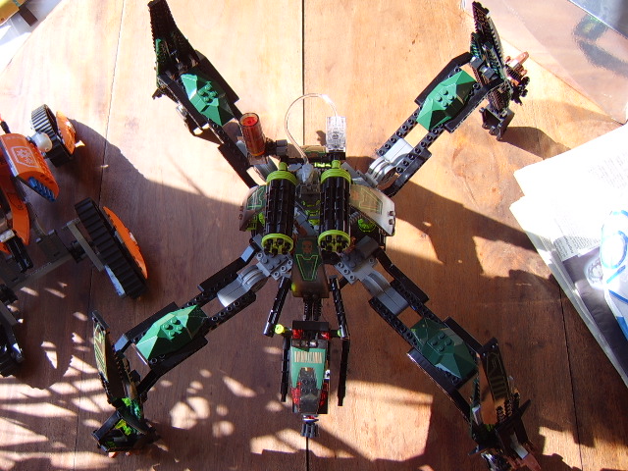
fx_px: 562
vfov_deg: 45.4
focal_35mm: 31
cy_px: 236
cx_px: 314
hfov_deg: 58.4
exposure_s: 1/148
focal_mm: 8.13
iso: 50
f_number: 2.7
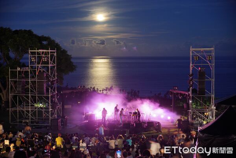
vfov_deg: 22.3
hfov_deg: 33.0
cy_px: 79
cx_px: 118
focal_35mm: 61
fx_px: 399
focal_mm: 60.8
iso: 800
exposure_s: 1/4
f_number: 2.8
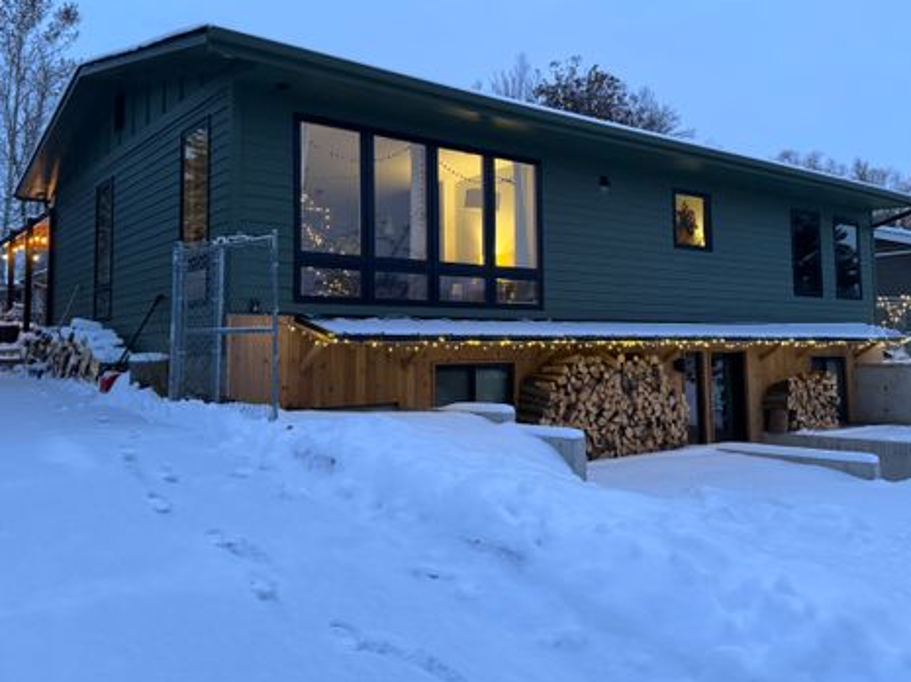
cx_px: 494
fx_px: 815
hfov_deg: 58.3
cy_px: 286
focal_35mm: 31
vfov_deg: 45.2
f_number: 1.78
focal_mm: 6.86
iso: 500
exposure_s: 1/60
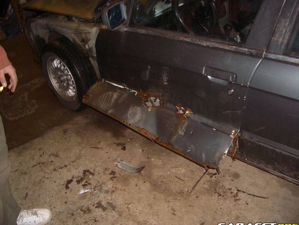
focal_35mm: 36
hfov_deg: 51.3
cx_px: 146
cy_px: 115
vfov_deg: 39.7
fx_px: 311
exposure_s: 1/60
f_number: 2.6
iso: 100
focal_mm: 5.8
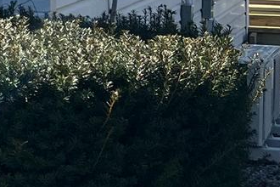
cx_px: -535
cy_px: -80
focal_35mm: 168
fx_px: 1307
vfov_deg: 8.0
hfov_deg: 9.7
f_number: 1.6
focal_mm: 5.1
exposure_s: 1/2513
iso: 50
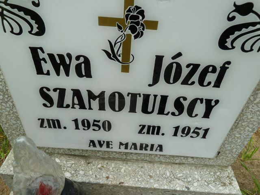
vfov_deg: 54.9
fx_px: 188
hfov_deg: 69.4
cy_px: 98
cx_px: 130
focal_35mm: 25
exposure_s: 1/125
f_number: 4
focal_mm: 4.1
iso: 80
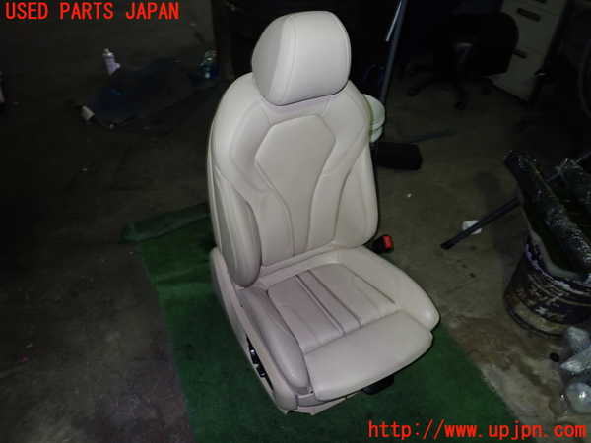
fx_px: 427
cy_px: 222
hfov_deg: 69.4
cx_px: 296
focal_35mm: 25
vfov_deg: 54.9
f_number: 5.6
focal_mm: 4.5
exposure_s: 1/30
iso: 320
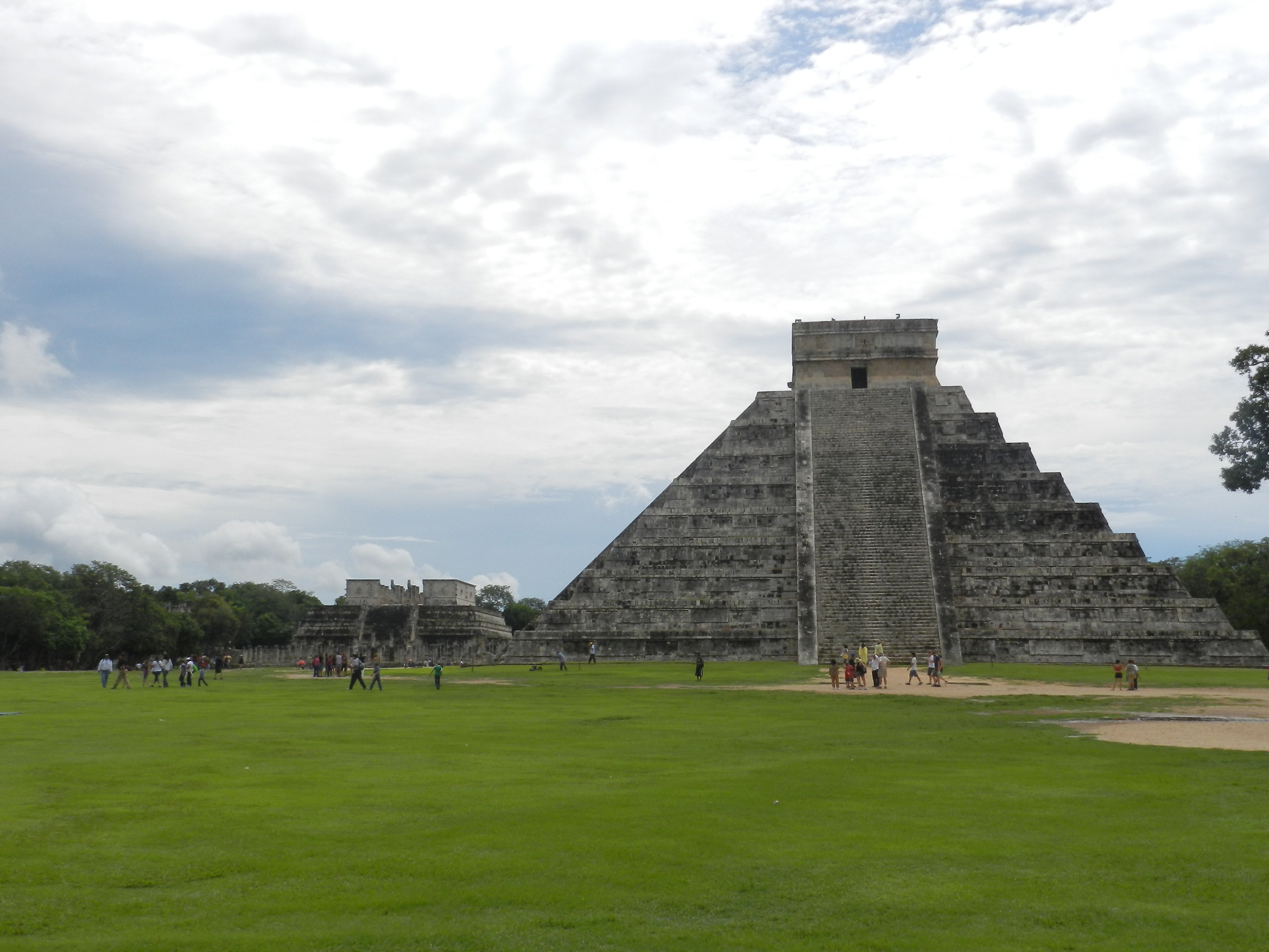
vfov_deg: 36.8
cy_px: 486
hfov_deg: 47.9
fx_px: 1430
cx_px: 636
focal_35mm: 39
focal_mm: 6.7
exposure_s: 1/800
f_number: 6.3
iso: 160
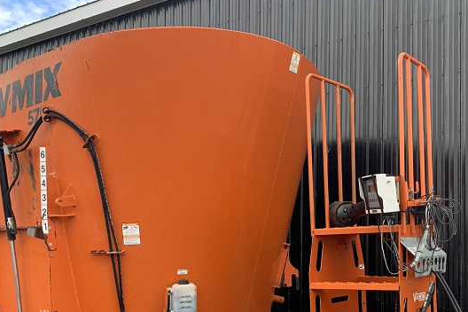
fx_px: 533
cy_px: 240
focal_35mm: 41
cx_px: 236
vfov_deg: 31.9
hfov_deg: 47.4
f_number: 1.8
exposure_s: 1/194
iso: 25
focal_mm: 4.25
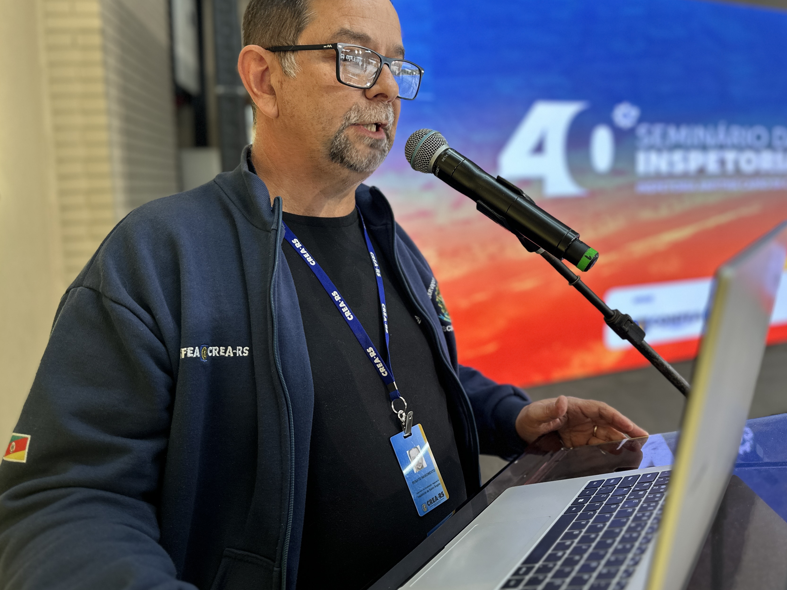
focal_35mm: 29
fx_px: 659
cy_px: 243
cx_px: 423
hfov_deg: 61.6
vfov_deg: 48.0
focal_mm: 6.86
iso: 125
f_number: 1.78
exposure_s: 1/60
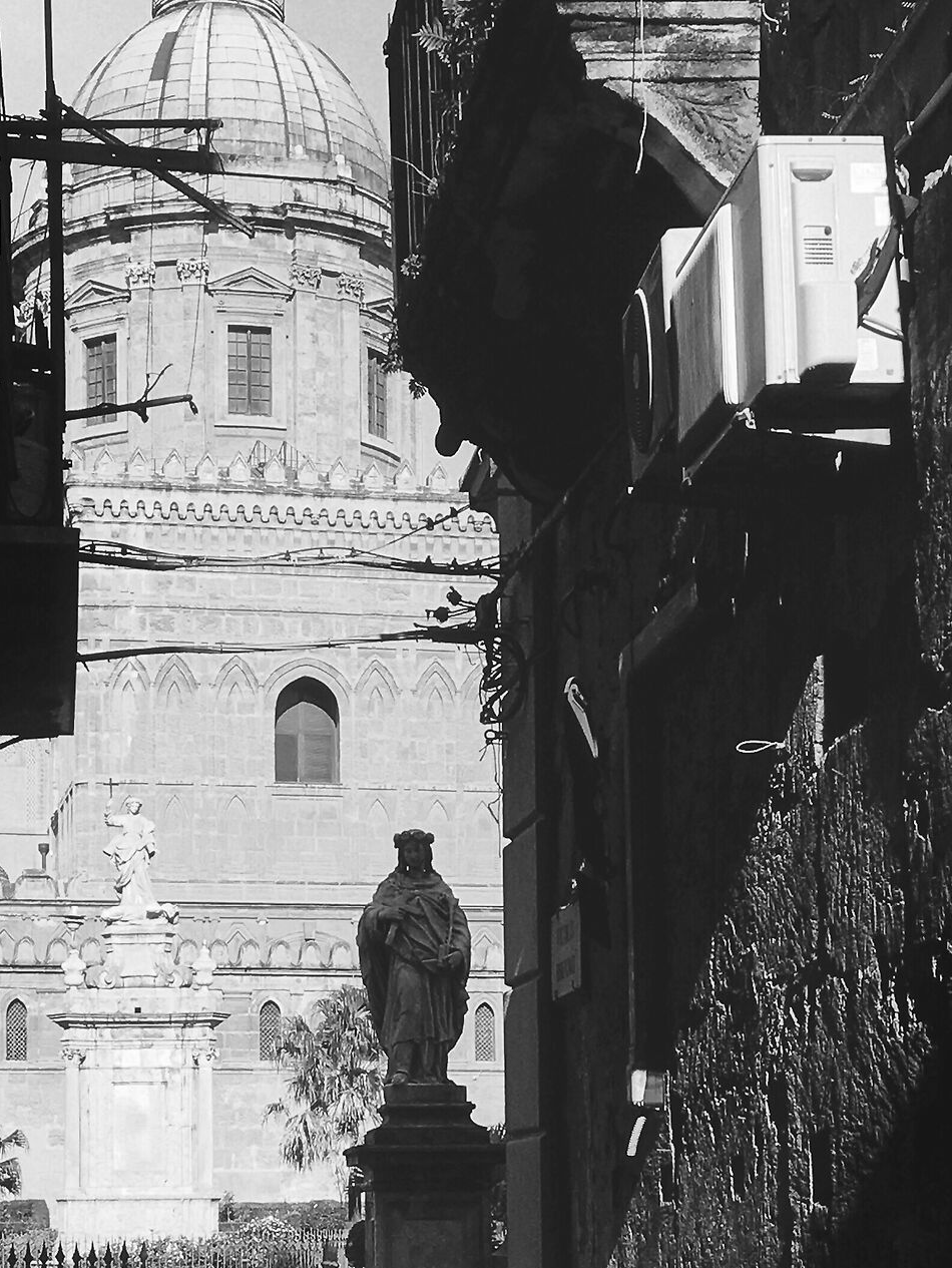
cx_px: 219
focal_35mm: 55
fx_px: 2015
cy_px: 906
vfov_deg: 34.4
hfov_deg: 26.2
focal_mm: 4.15
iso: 25
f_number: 2.2
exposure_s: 1/2000
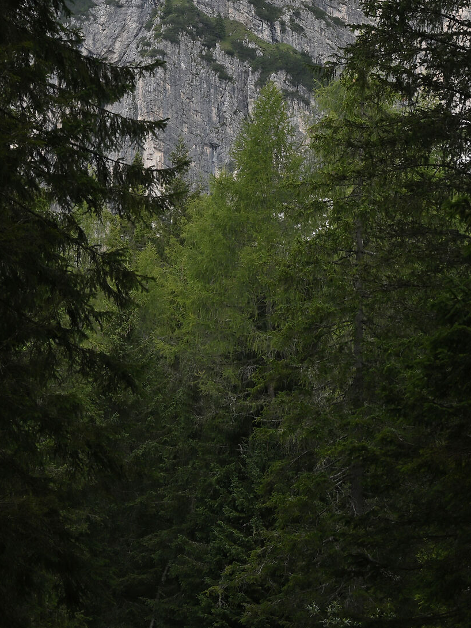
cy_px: -5
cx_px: 288
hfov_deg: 16.0
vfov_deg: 20.6
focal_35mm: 92
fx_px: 1669
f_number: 5.6
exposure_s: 1/320
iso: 100
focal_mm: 29
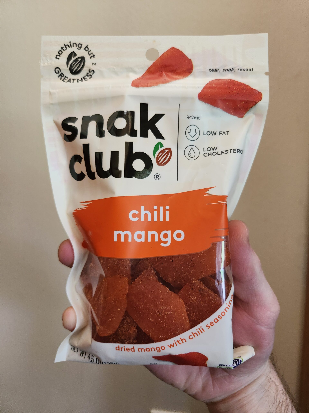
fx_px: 274
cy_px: 206
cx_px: 154
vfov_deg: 73.9
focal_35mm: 23
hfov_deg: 58.9
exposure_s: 1/120
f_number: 1.8
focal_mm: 5.4
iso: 500
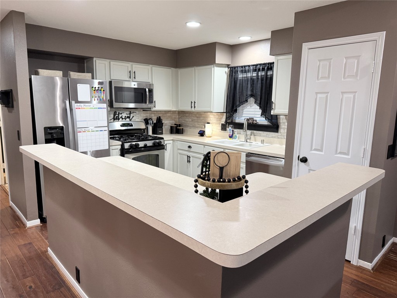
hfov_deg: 71.6
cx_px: 198
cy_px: 149
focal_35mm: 24
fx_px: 275
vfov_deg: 56.8
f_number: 1.78
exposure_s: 1/60
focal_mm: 6.76
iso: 200
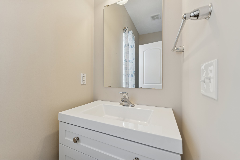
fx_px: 93
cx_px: 120
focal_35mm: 14
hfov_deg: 104.3
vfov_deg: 81.2
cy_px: 80
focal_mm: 14
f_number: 5.6
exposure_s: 1/30
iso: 250
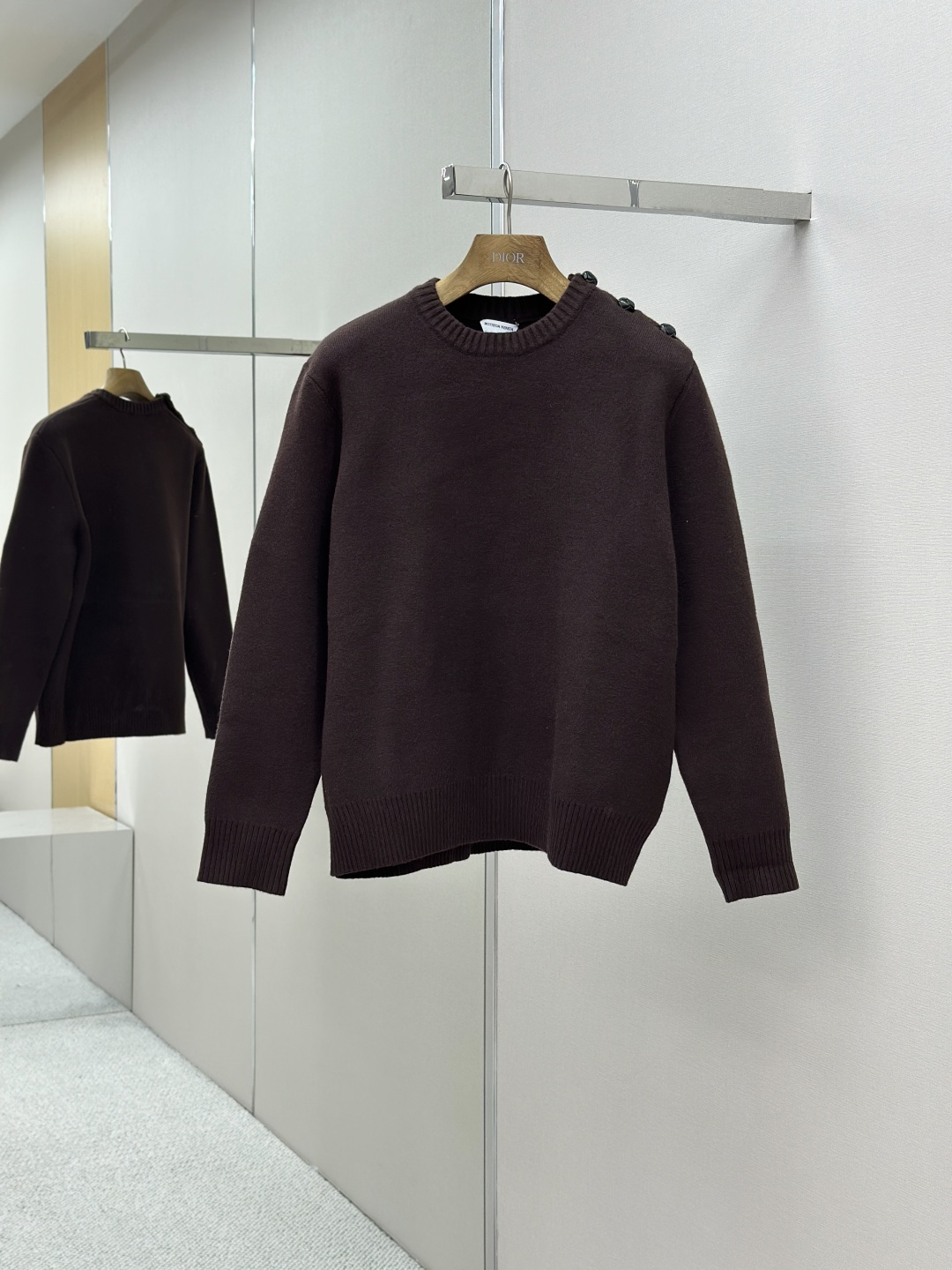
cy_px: 635
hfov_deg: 30.3
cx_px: 476
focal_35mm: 48
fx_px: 1760
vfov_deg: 39.7
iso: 80
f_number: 1.78
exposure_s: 1/218
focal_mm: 6.86
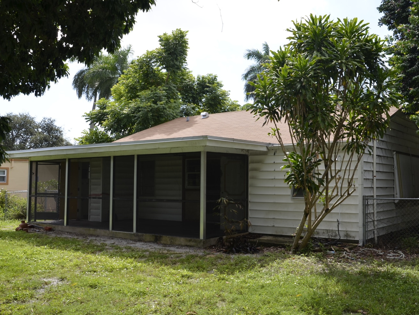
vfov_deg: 37.2
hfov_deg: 48.2
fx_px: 467
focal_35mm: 39
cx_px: 237
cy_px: 156
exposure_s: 1/200
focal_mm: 23
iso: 100
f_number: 8
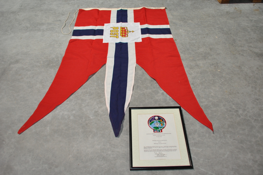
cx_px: 132
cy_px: 88
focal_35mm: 33
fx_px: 241
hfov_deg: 57.3
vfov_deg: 39.9
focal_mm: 22
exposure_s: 1/60
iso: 800
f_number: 3.8
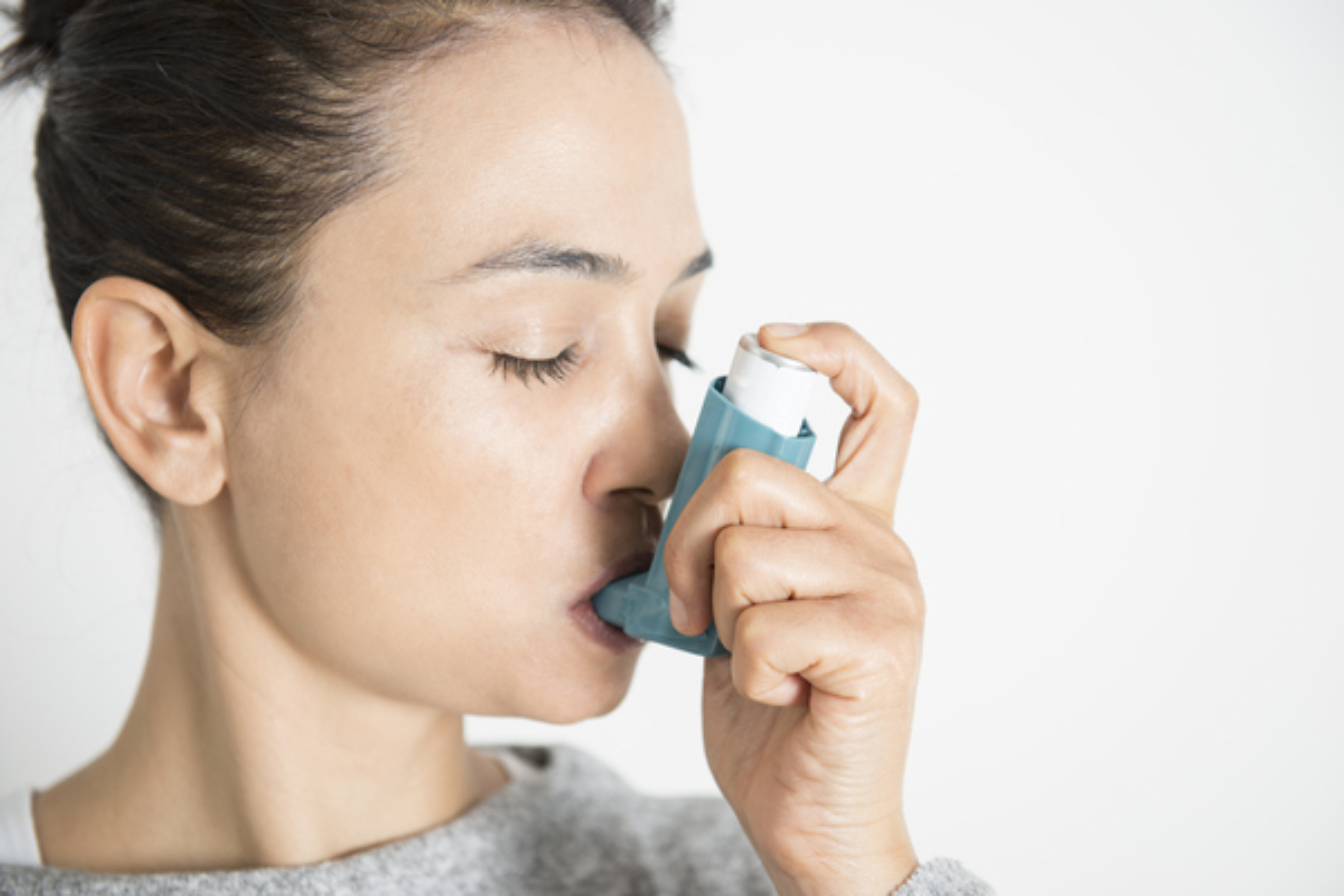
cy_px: 448
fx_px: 2613
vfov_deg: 19.5
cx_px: 672
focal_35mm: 70
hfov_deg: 28.8
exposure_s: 1/160
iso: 100
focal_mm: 70
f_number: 4.5
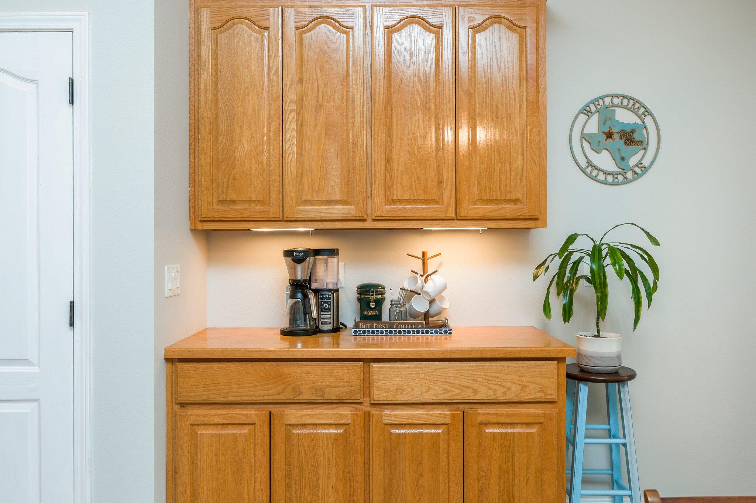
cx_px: 378
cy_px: 252
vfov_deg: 43.5
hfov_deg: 62.0
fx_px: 629
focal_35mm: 30
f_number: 9
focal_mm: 30
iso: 640
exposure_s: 1/30
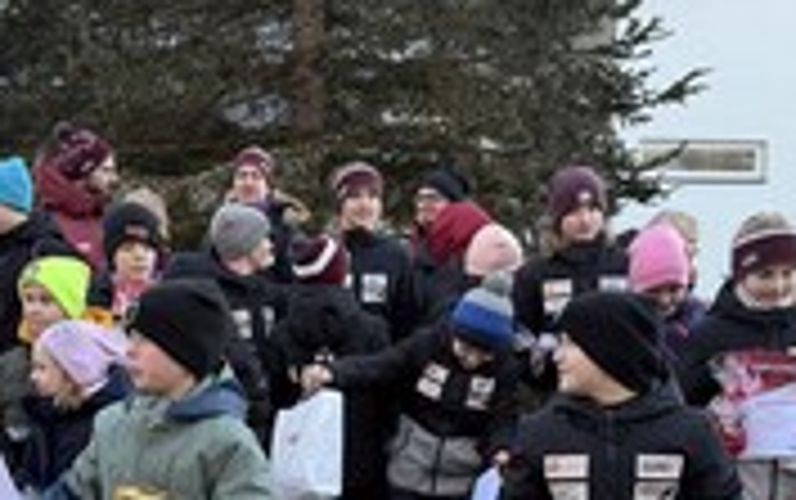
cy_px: 450
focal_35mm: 51
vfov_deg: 24.7
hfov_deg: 39.4
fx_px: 1107
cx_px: 335
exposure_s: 1/144
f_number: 1.78
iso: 100
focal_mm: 6.76
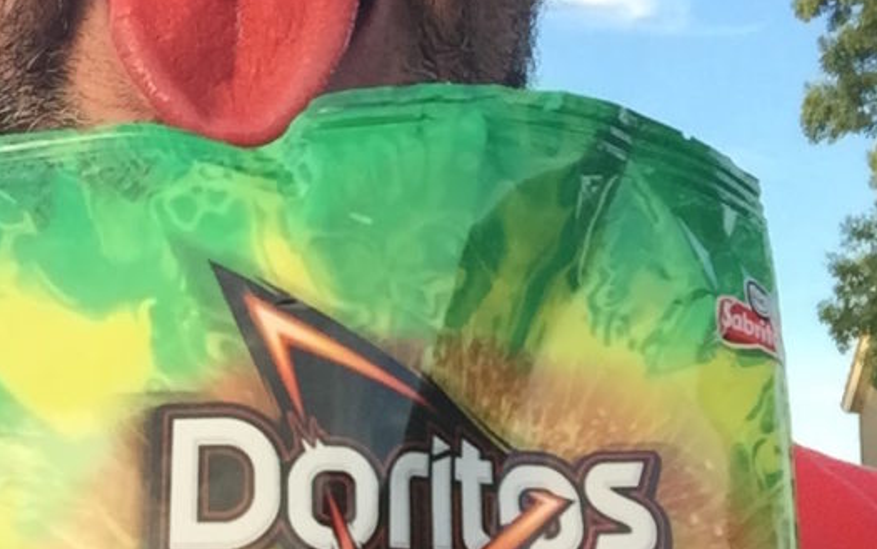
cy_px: 152
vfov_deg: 20.2
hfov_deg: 31.7
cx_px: 277
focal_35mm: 64
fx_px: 1530
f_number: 2.2
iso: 50
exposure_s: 1/120
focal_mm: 2.65
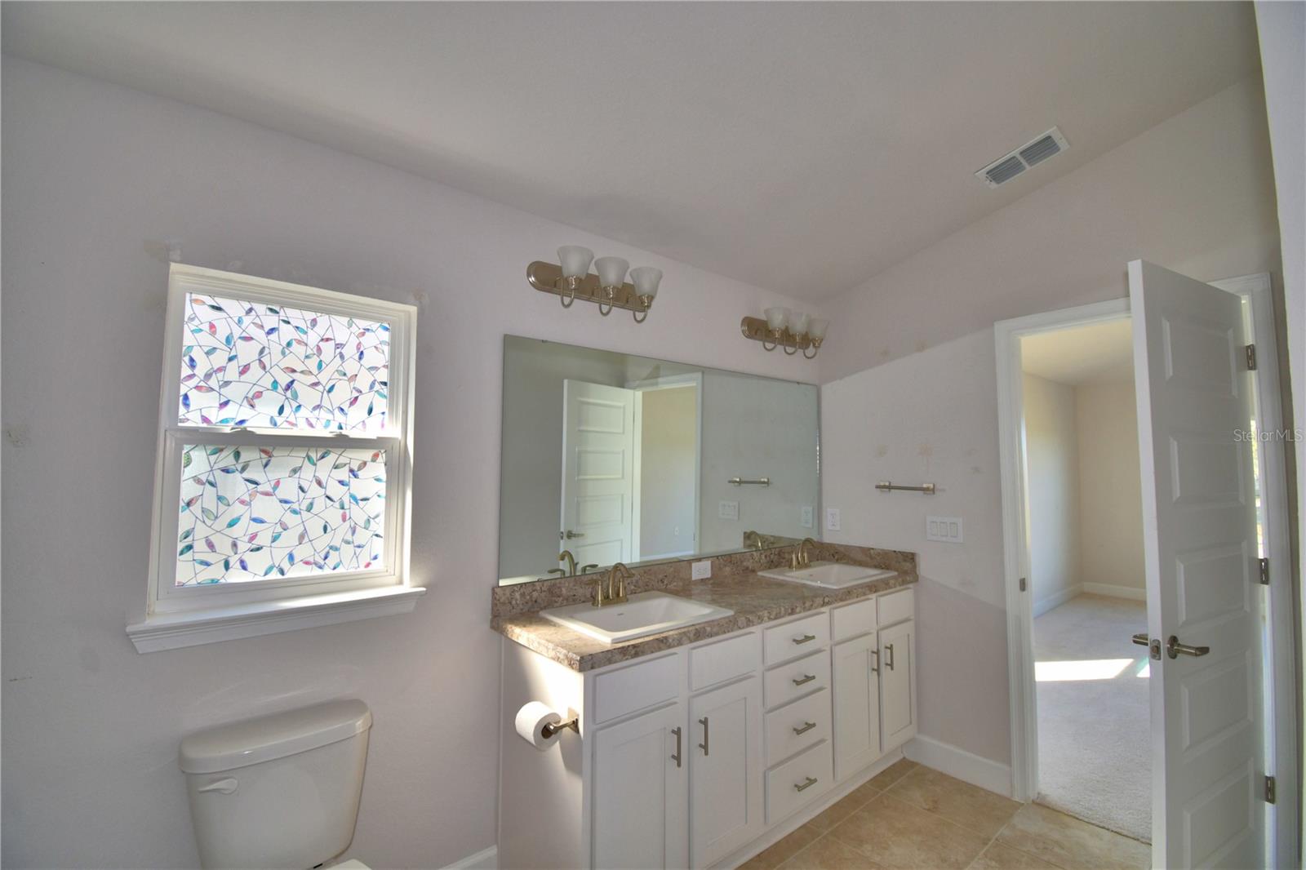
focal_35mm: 15
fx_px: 544
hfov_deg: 100.4
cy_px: 435
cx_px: 653
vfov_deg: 77.3
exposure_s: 1/60
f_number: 4.5
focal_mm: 10
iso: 140
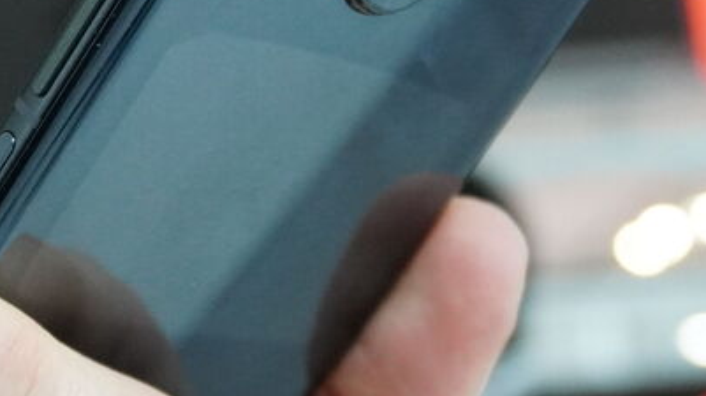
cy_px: 199
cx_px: 124
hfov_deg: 19.4
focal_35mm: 109
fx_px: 2044
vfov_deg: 11.1
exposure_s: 1/125
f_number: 5
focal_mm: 29
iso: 2500
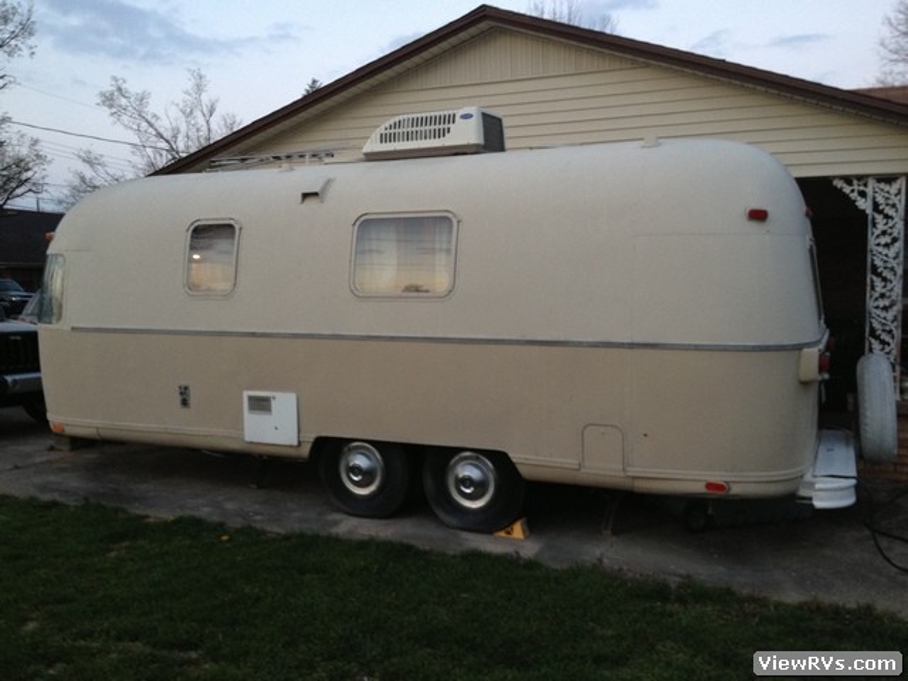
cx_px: 454
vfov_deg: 40.7
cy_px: 340
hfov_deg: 52.6
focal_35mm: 35
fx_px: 918
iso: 100
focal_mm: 4.28
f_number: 2.4
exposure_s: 1/20
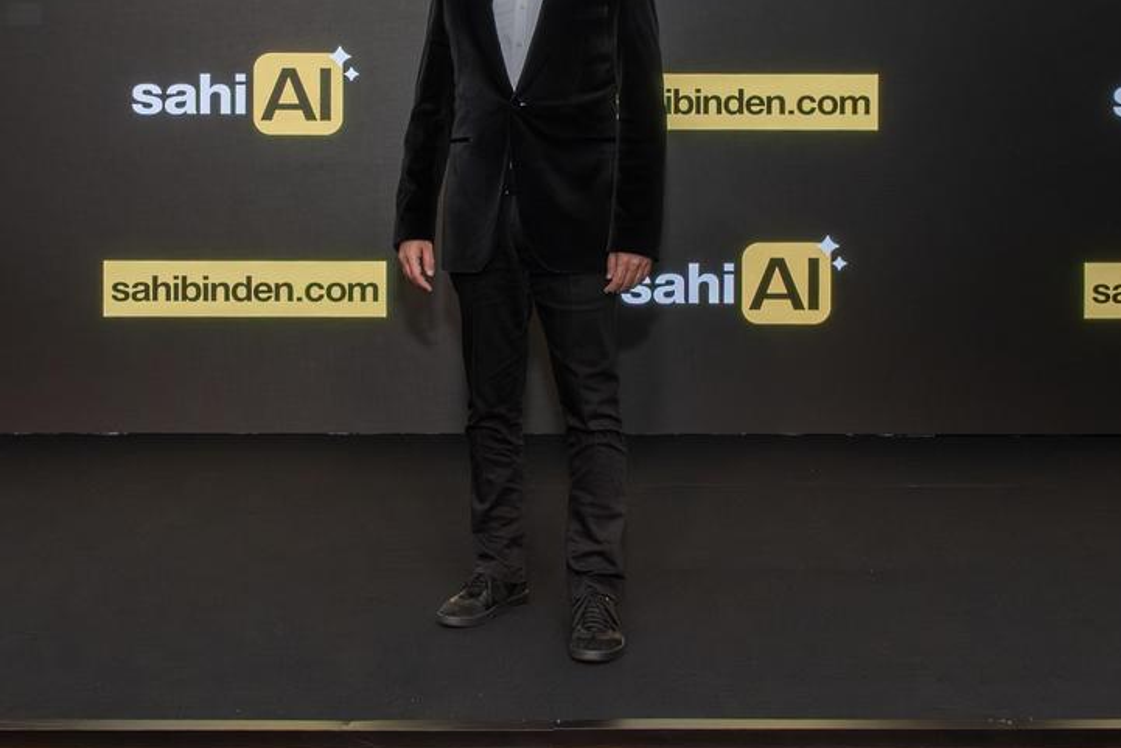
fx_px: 1401
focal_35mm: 45
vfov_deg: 29.3
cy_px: 159
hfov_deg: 43.5
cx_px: 487
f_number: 5
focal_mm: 17.7
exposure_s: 1/125
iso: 2000
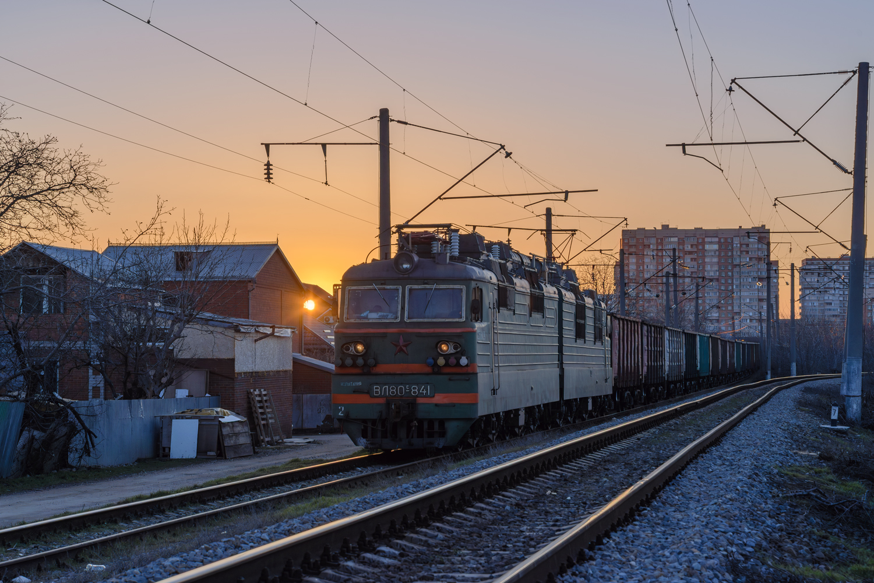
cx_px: 437
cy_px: 292
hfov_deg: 23.9
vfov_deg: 16.1
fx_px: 2063
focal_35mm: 85
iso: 400
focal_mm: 85
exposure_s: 1/640
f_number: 8
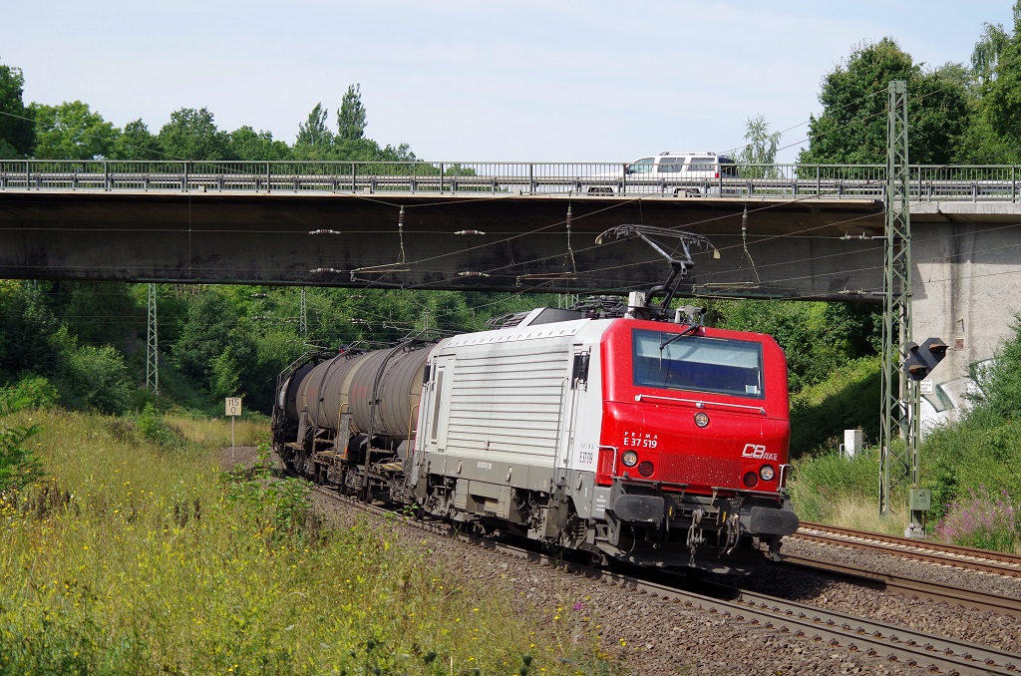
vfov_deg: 13.0
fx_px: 2971
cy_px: 338
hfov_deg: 19.5
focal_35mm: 105
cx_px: 510
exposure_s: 1/1000
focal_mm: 70
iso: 400
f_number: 5.6
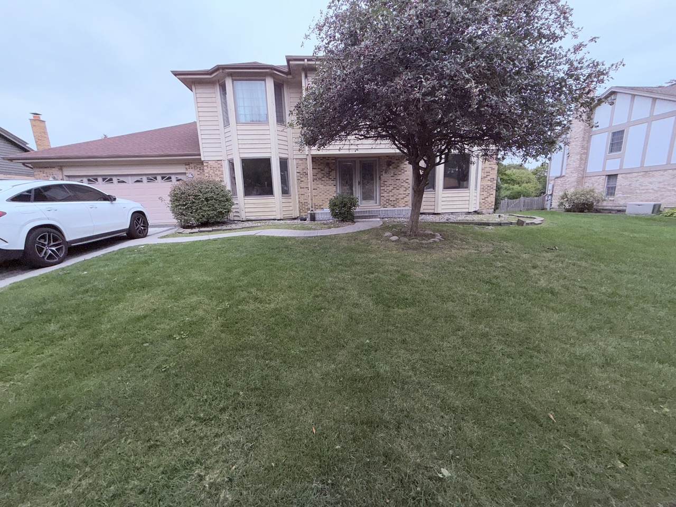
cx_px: 338
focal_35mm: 14
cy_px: 254
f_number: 2.2
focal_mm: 2.22
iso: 16
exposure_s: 1/853
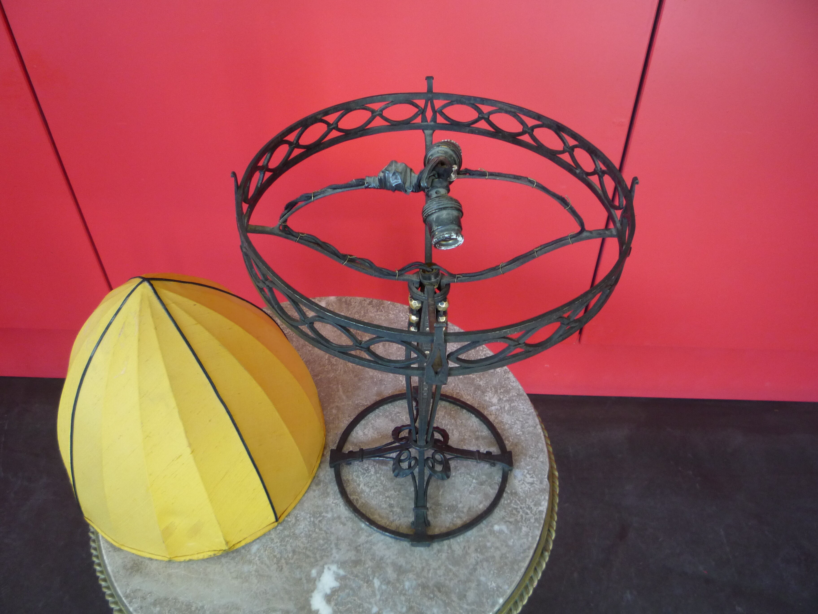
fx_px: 709
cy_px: 307
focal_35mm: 30
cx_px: 409
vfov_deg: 46.8
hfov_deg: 60.0
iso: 160
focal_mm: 5.2
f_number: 3.3
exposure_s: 1/30
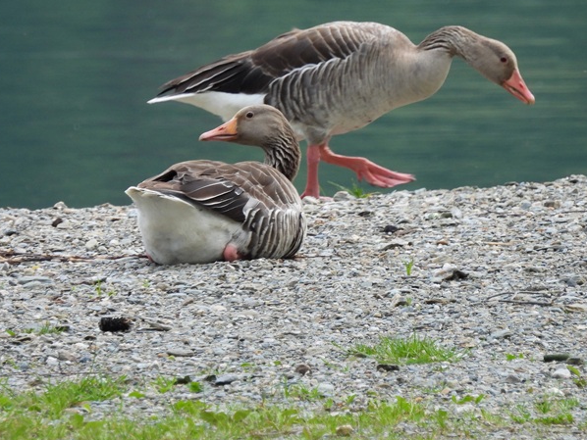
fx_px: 27228
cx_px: 237
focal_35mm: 1605
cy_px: 153
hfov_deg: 1.2
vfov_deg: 0.9
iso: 220
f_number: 6.3
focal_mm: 214
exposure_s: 1/250
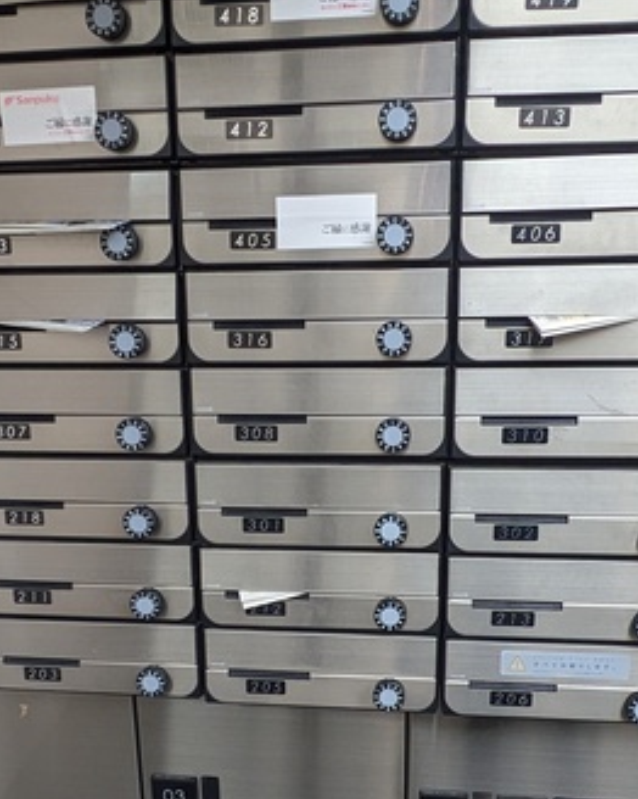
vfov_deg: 45.2
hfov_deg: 37.3
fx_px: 945
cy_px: 531
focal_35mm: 40
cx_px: 291
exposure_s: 1/146
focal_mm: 1.83
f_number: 2.2
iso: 50
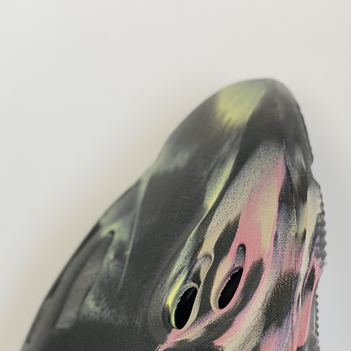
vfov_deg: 19.0
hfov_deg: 19.3
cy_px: 317
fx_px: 1032
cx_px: 198
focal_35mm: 90
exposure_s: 1/100
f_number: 2
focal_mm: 6
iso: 50
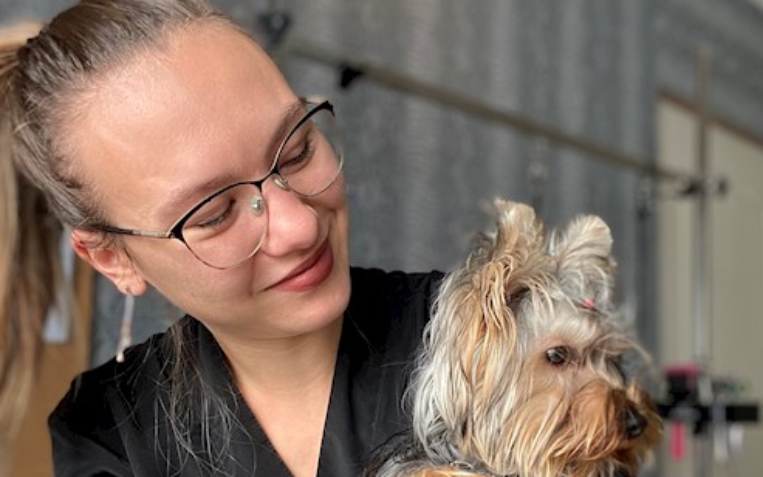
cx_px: 384
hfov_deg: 46.2
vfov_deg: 29.4
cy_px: 351
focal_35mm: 43
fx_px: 894
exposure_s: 1/153
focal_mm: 2.71
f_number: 2.2
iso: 25
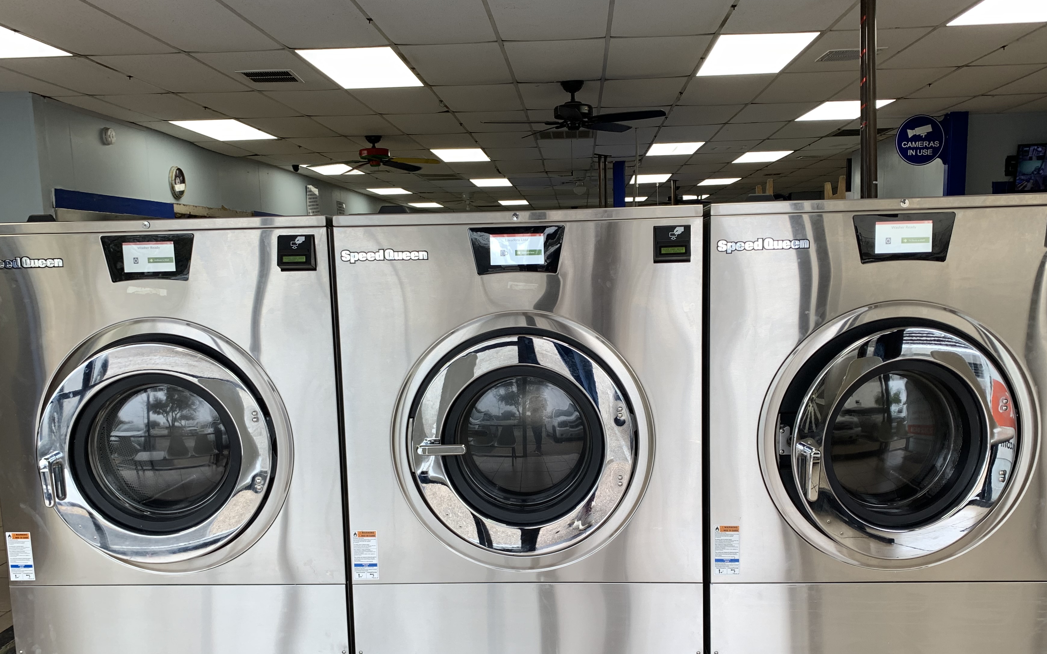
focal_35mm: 32
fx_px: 913
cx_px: 535
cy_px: 404
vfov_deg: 39.2
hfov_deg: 59.7
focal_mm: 4.25
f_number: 1.8
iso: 25
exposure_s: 1/120
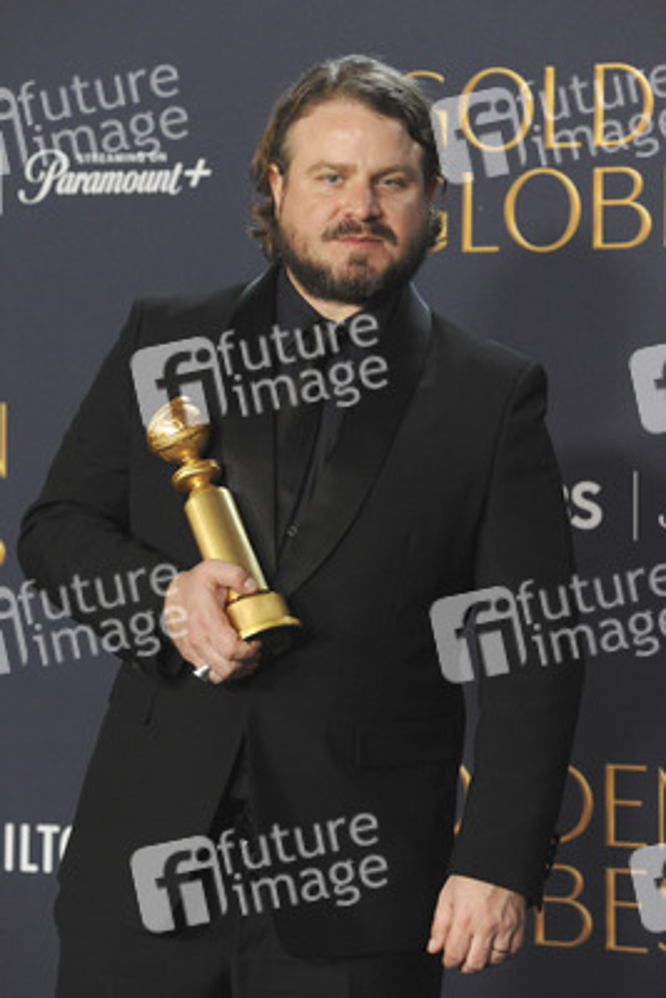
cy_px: 499
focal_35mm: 145
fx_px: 4020
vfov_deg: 14.1
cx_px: 333
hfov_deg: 9.5
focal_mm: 145
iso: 2500
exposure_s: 1/160
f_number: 5
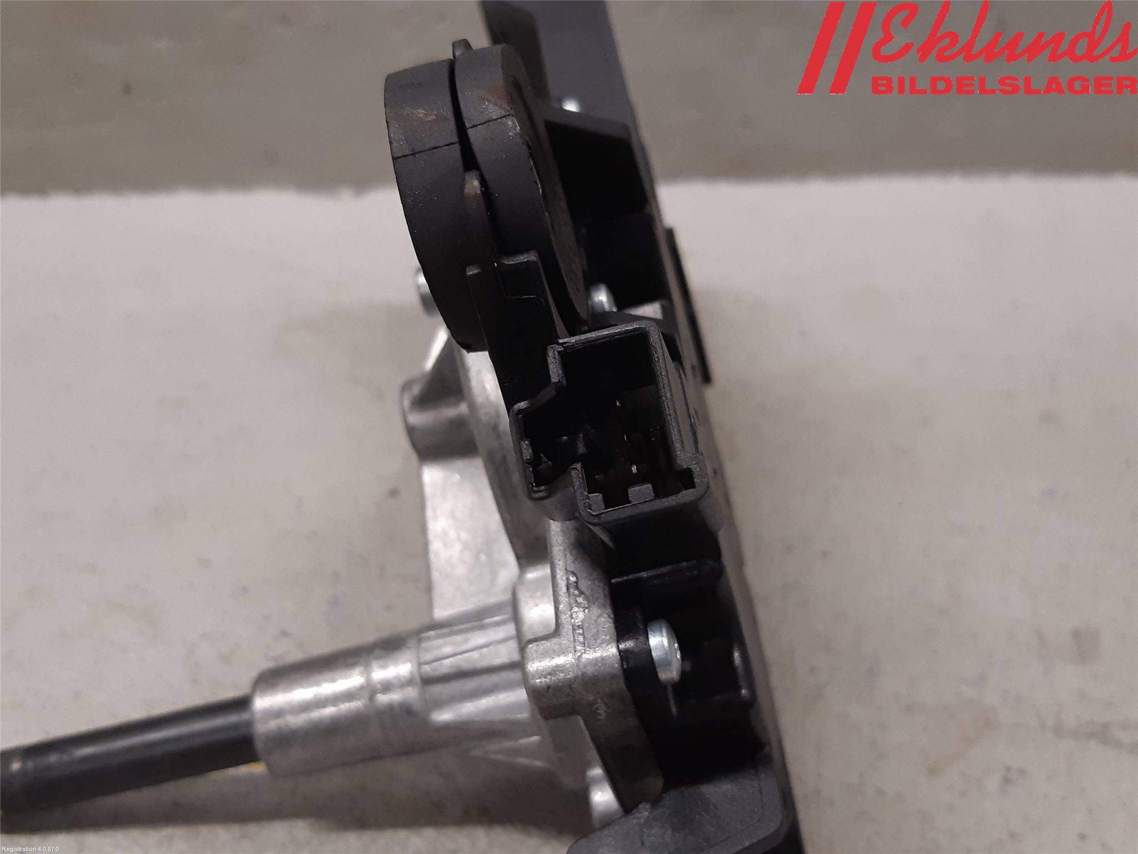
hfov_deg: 67.3
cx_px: 569
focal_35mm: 26
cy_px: 427
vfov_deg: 53.1
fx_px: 855
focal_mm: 3.93
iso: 125
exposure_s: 1/50
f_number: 1.7
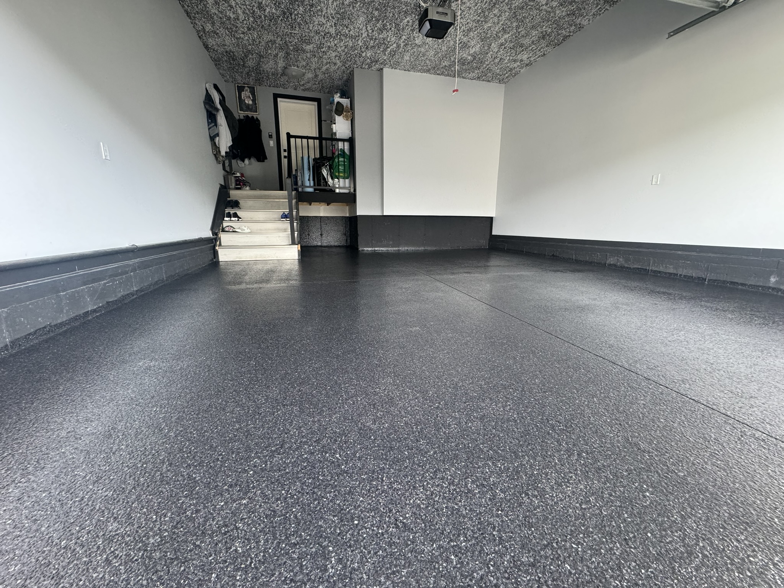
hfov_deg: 102.1
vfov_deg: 85.7
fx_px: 317
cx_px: 392
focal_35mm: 14
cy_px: 294
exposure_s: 1/99
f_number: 2.2
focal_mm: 2.22
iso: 320
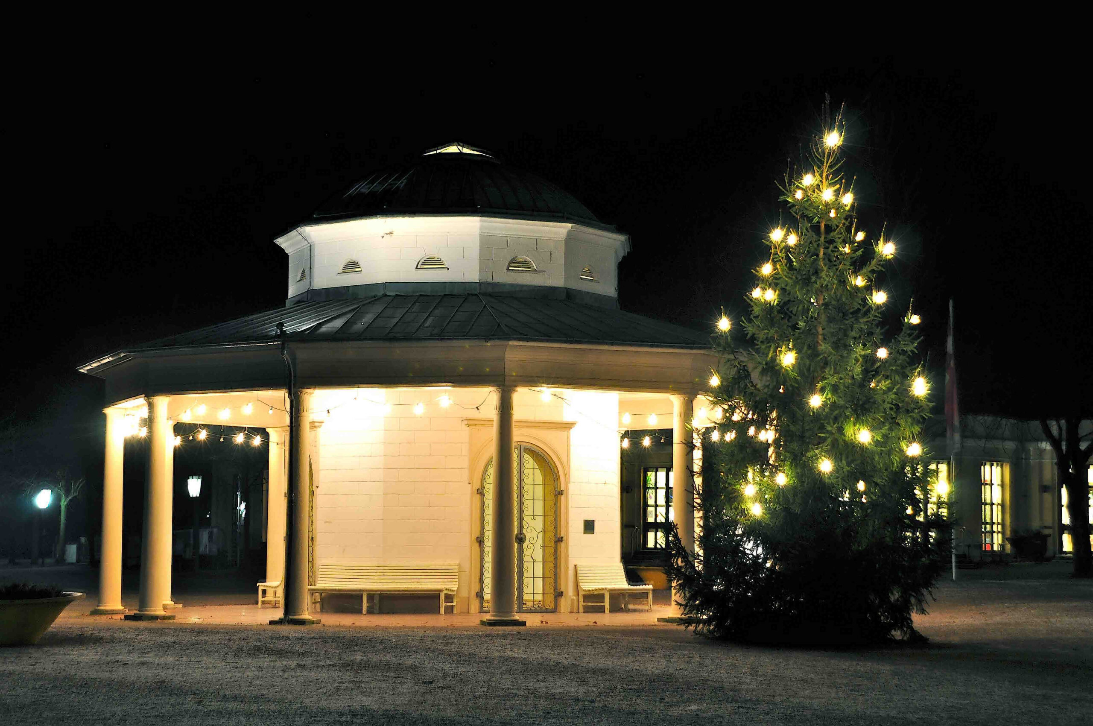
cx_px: 546
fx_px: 2047
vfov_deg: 20.1
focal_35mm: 68
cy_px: 363
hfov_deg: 29.9
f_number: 5.6
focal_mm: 45
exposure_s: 1.6
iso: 200
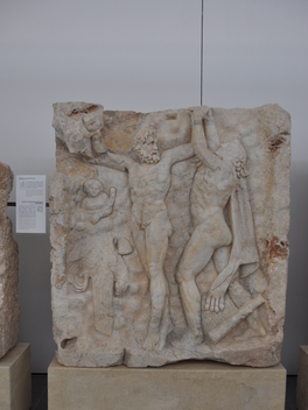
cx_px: 155
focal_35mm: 33
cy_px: 218
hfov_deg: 42.9
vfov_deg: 55.3
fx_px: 391
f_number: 4
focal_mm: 20
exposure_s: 1/60
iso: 400
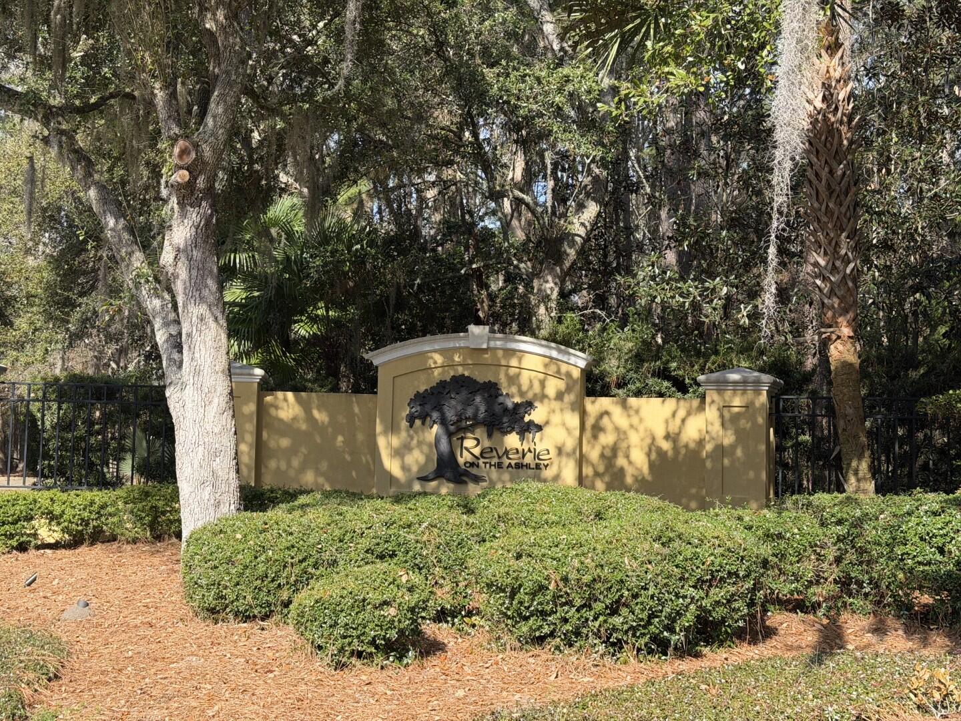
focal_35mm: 48
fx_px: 1333
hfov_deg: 39.7
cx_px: 480
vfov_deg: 30.3
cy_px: 360
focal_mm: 6.76
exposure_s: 1/1264
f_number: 1.78
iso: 64
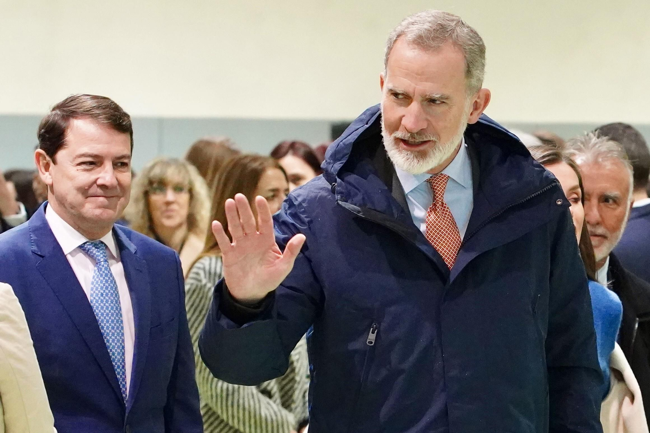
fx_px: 2654
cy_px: 216
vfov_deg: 9.3
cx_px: 325
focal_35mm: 147
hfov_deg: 14.0
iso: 10000
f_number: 4.5
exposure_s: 1/250
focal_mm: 98
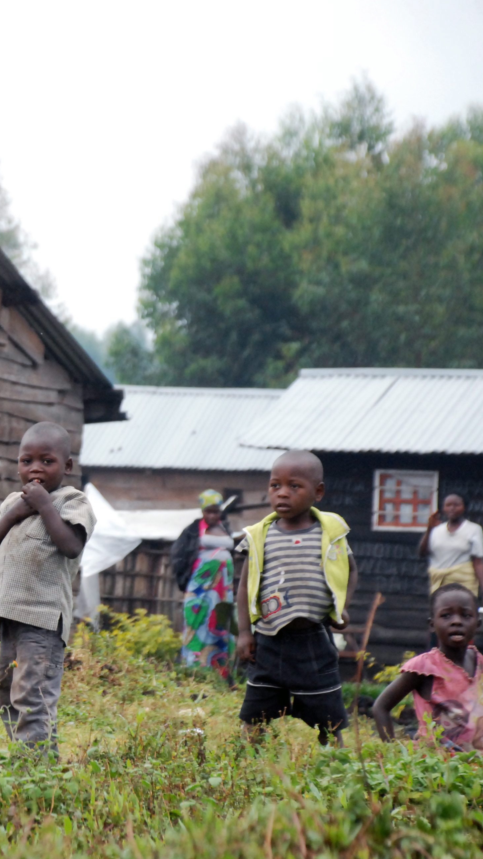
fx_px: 4826
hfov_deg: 5.7
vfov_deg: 10.2
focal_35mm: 212
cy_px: 429
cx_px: -102
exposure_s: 1/500
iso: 800
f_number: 5.6
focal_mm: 90
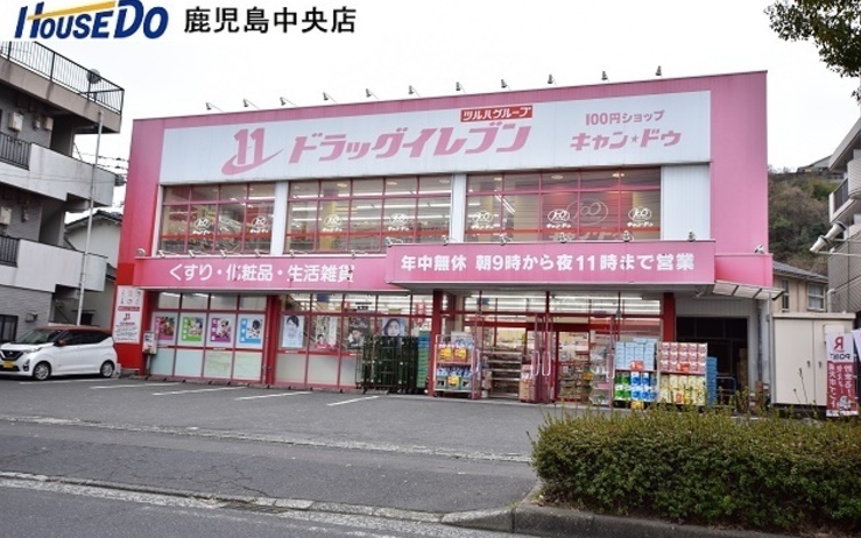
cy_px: 280
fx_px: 727
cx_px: 436
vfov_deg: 40.6
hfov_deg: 61.2
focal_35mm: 31
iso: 160
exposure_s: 1/125
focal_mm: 20
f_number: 4.5
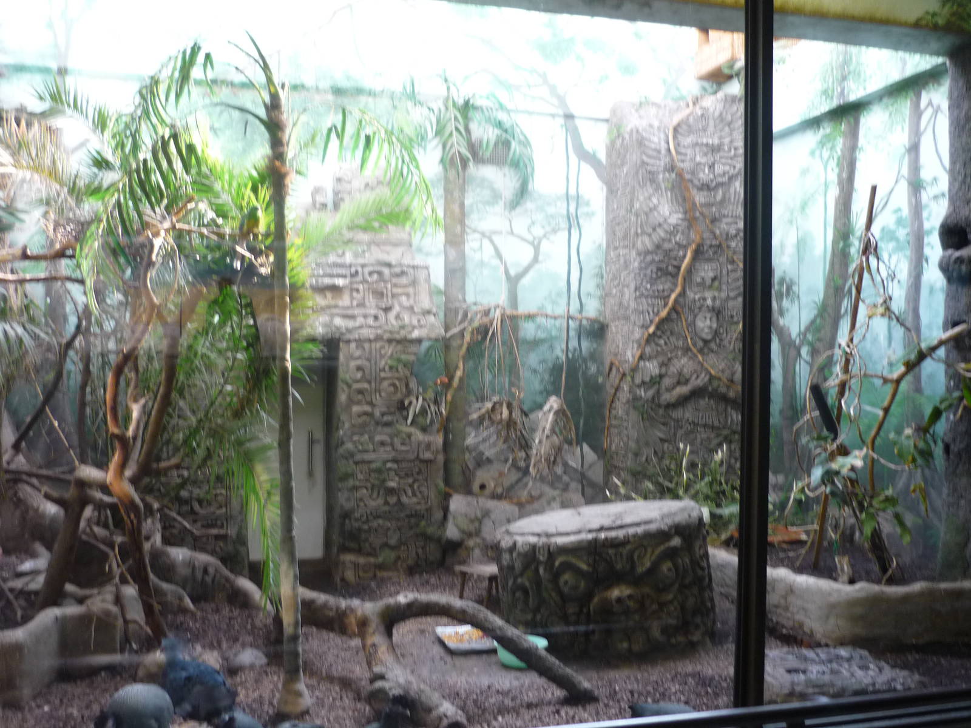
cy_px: 364
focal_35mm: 33
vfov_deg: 42.9
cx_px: 486
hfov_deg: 55.4
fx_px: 926
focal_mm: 5.5
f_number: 2.8
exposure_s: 1/30
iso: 160
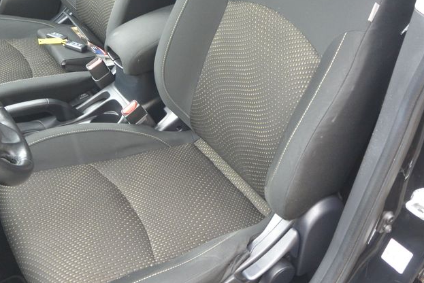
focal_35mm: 46
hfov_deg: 42.4
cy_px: 103
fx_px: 542
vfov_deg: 29.1
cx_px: 159
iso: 400
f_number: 3.5
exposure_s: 1/80
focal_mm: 10.7
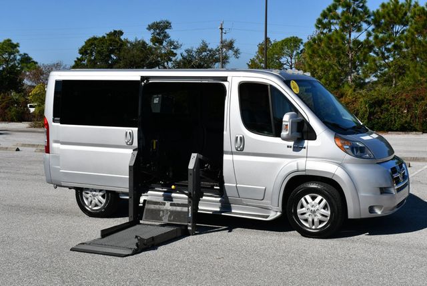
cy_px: 143
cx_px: 214
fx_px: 641
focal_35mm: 54
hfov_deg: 36.8
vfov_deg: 25.1
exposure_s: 1/400
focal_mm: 27
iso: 100
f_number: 10
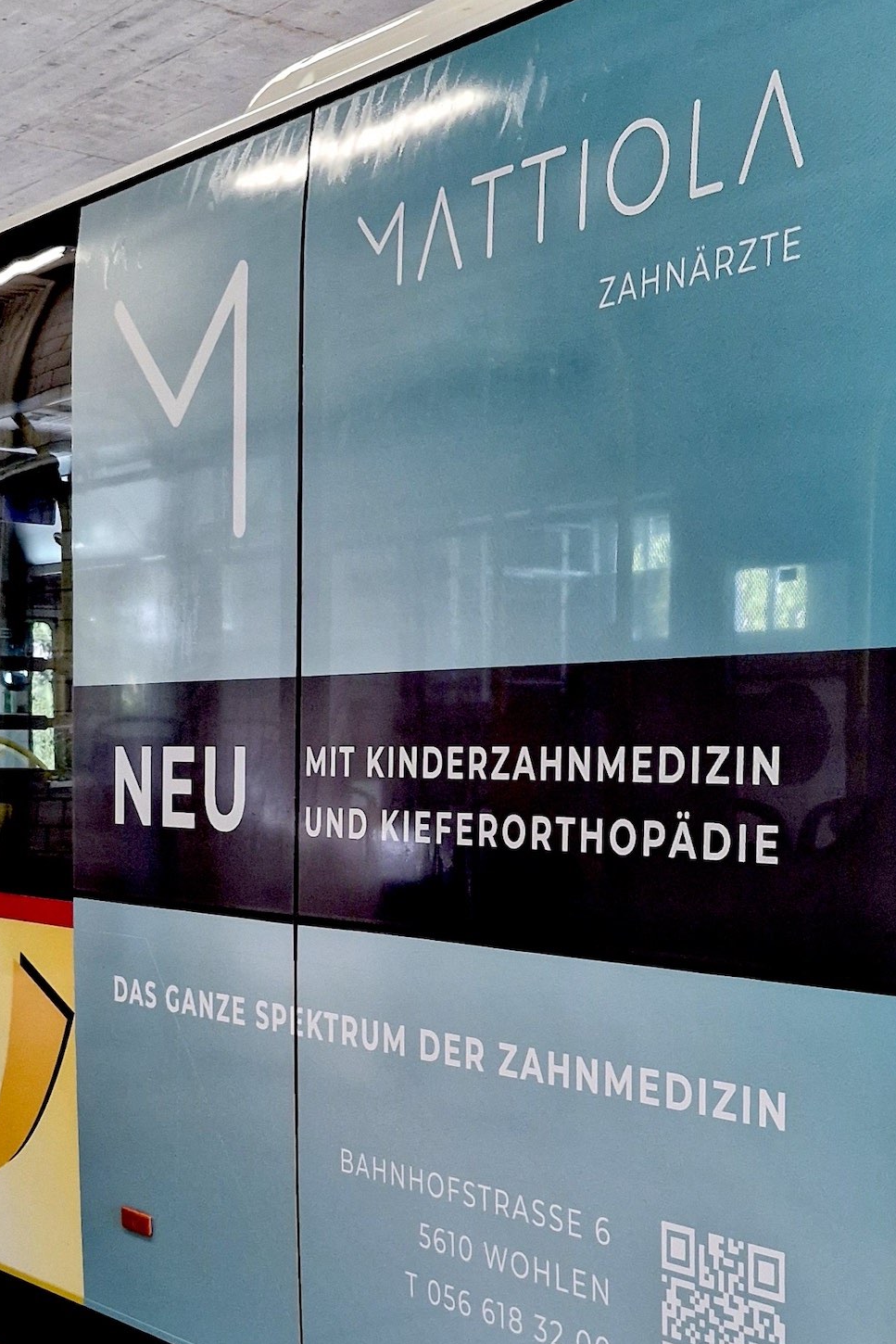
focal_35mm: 33
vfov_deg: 57.1
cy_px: 747
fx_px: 1232
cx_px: 493
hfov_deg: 39.9
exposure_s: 1/100
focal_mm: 5.54
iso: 400
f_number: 1.8
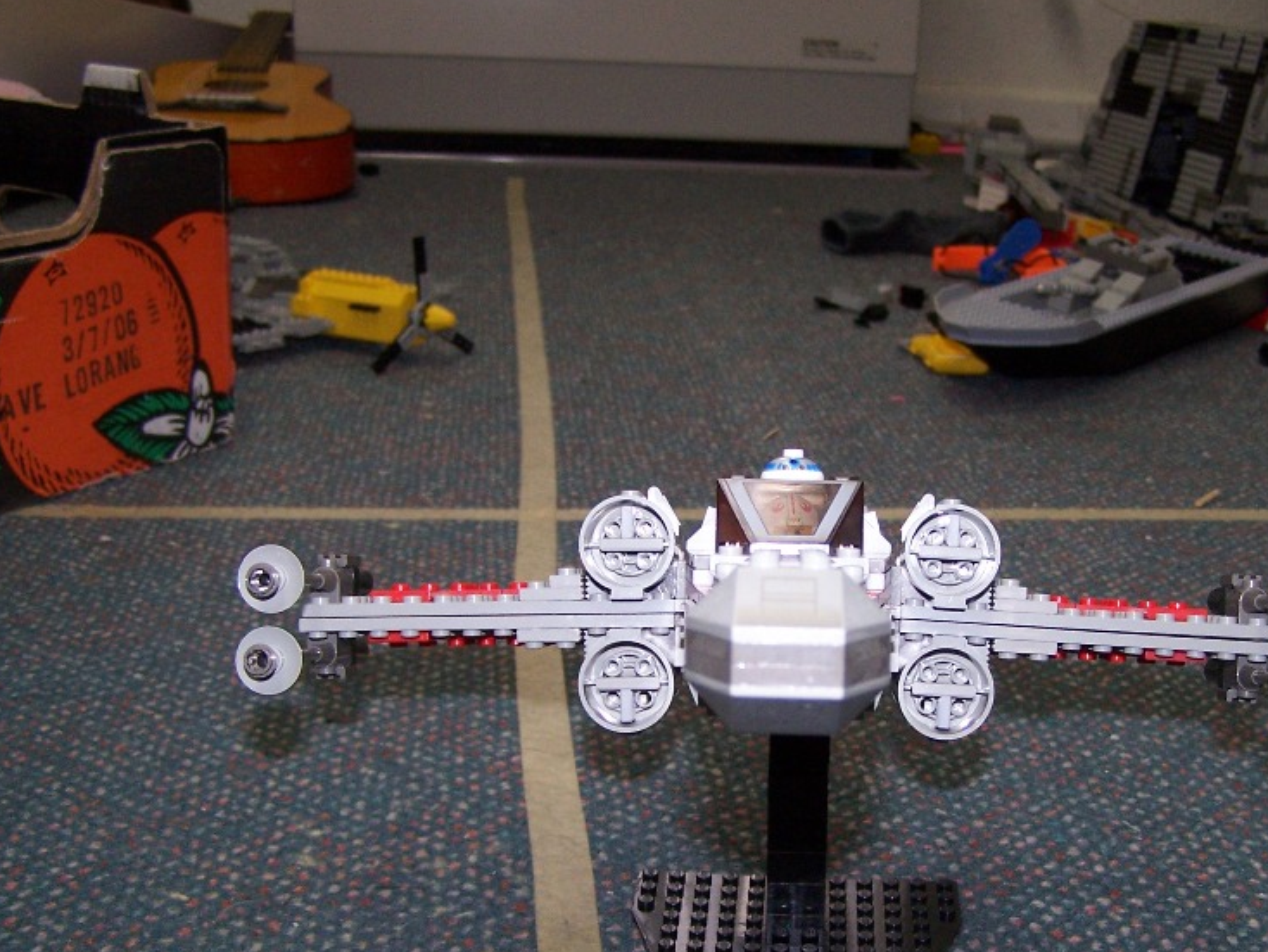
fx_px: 1832
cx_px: 798
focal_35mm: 50
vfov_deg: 29.0
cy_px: 621
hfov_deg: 37.9
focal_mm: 6.3
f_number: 2.8
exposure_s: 1/60
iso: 140
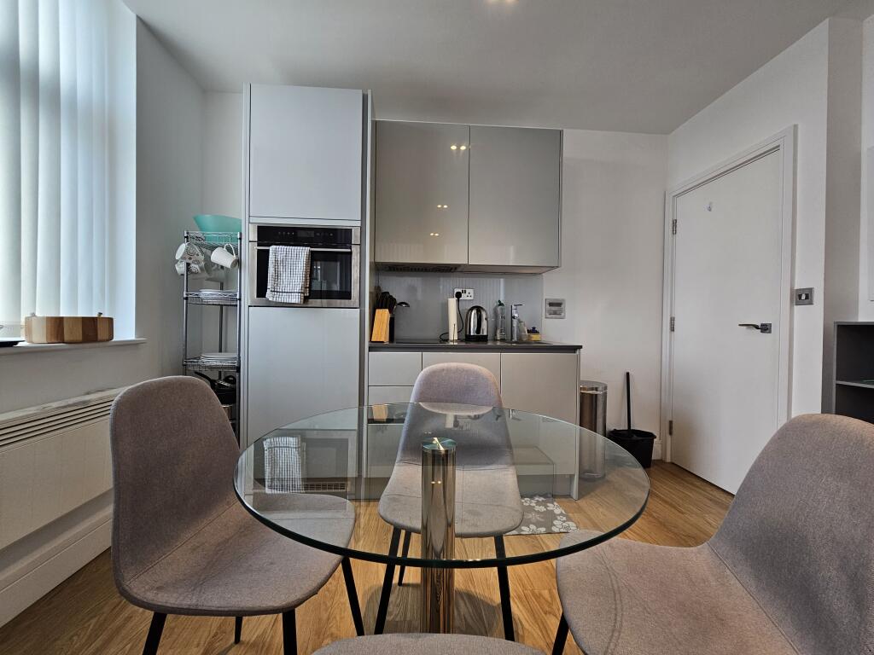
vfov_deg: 89.9
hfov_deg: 106.2
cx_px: 437
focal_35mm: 13
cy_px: 328
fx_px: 328
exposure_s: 1/50
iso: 64
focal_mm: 2.2
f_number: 2.2
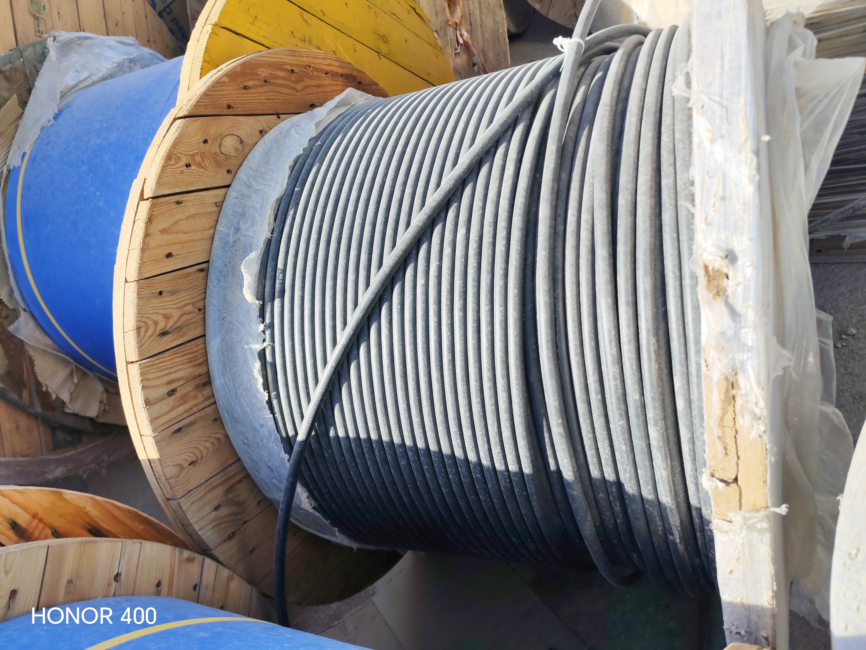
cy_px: 325
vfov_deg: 51.4
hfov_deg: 65.3
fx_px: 675
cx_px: 433
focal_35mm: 27
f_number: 1.9
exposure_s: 1/480
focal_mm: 6.12
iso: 50
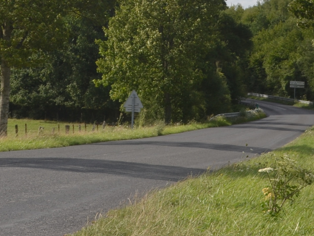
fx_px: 1515
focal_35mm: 167
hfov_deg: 11.8
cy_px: -67
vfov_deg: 8.8
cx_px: 105
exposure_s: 1/200
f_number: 7.1
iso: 100
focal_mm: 34
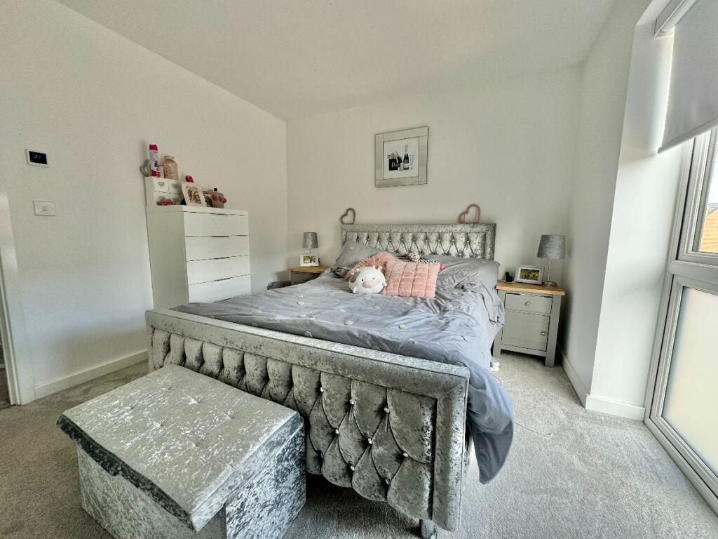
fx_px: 290
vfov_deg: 85.7
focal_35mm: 14
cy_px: 270
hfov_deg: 102.1
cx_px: 359
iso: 80
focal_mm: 2.22
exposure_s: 1/99
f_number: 2.2
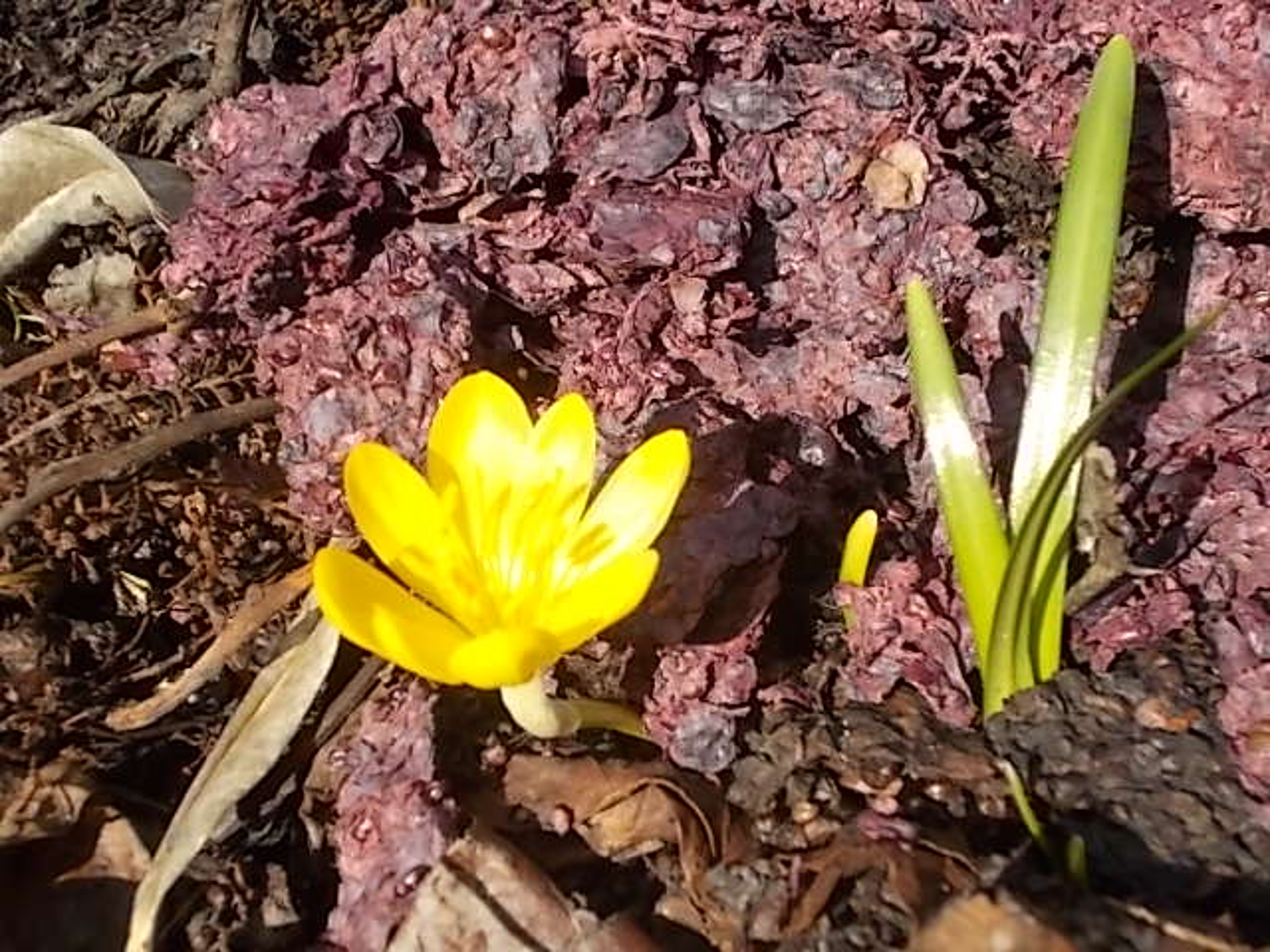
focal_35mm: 50
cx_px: 635
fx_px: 1834
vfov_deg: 29.1
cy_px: 476
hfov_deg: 38.2
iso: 80
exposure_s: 1/320
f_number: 4.5
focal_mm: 9
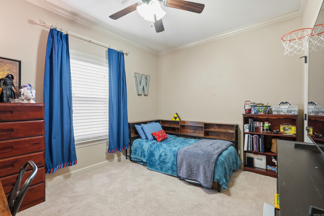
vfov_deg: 73.8
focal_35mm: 16
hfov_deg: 96.7
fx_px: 144
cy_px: 108
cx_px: 162
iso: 250
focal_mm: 16
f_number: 9
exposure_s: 1/8
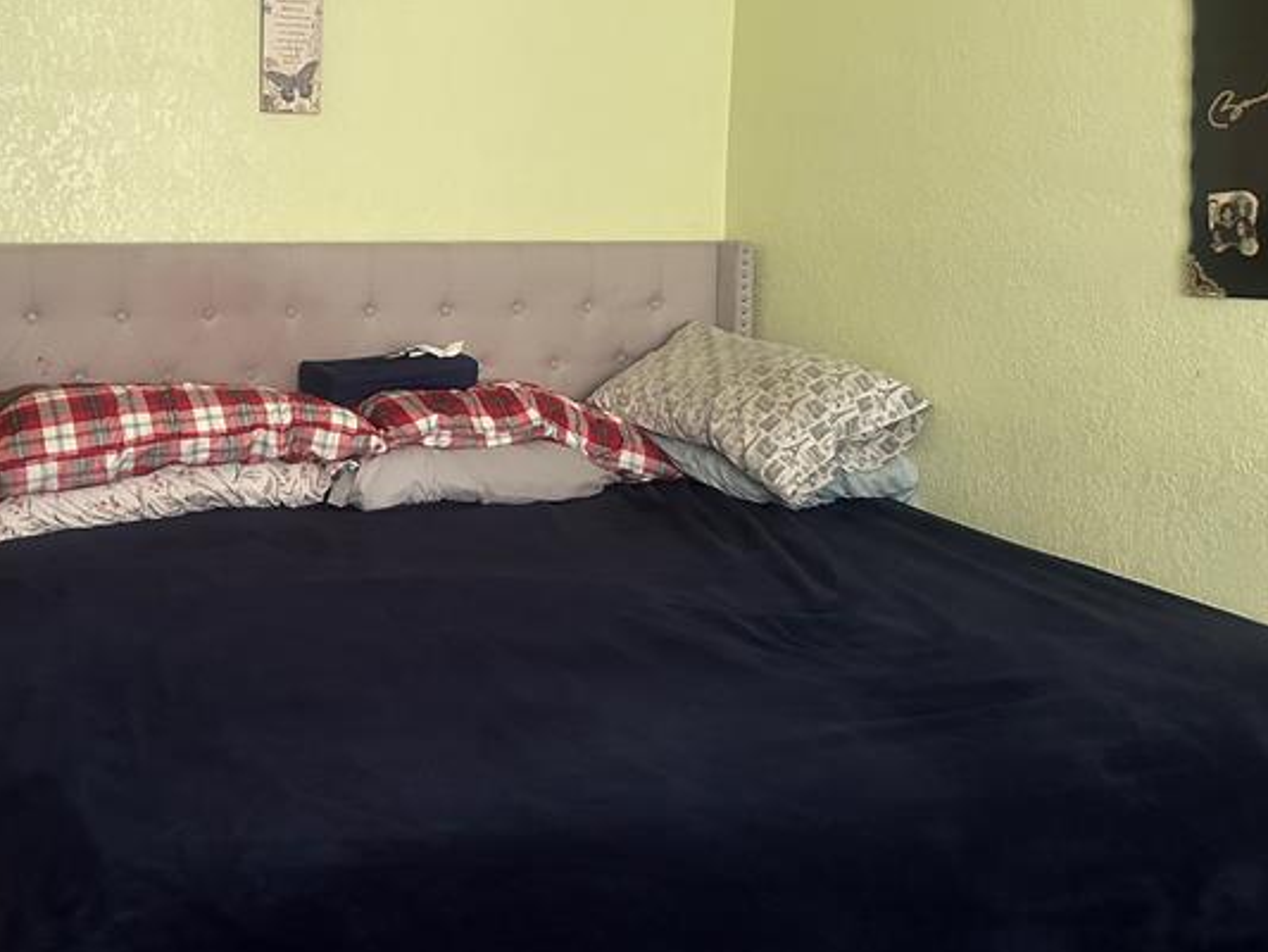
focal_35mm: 36
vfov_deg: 39.2
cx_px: 362
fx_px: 1319
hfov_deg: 49.8
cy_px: 312
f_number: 1.78
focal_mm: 6.86
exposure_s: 1/60
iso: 640
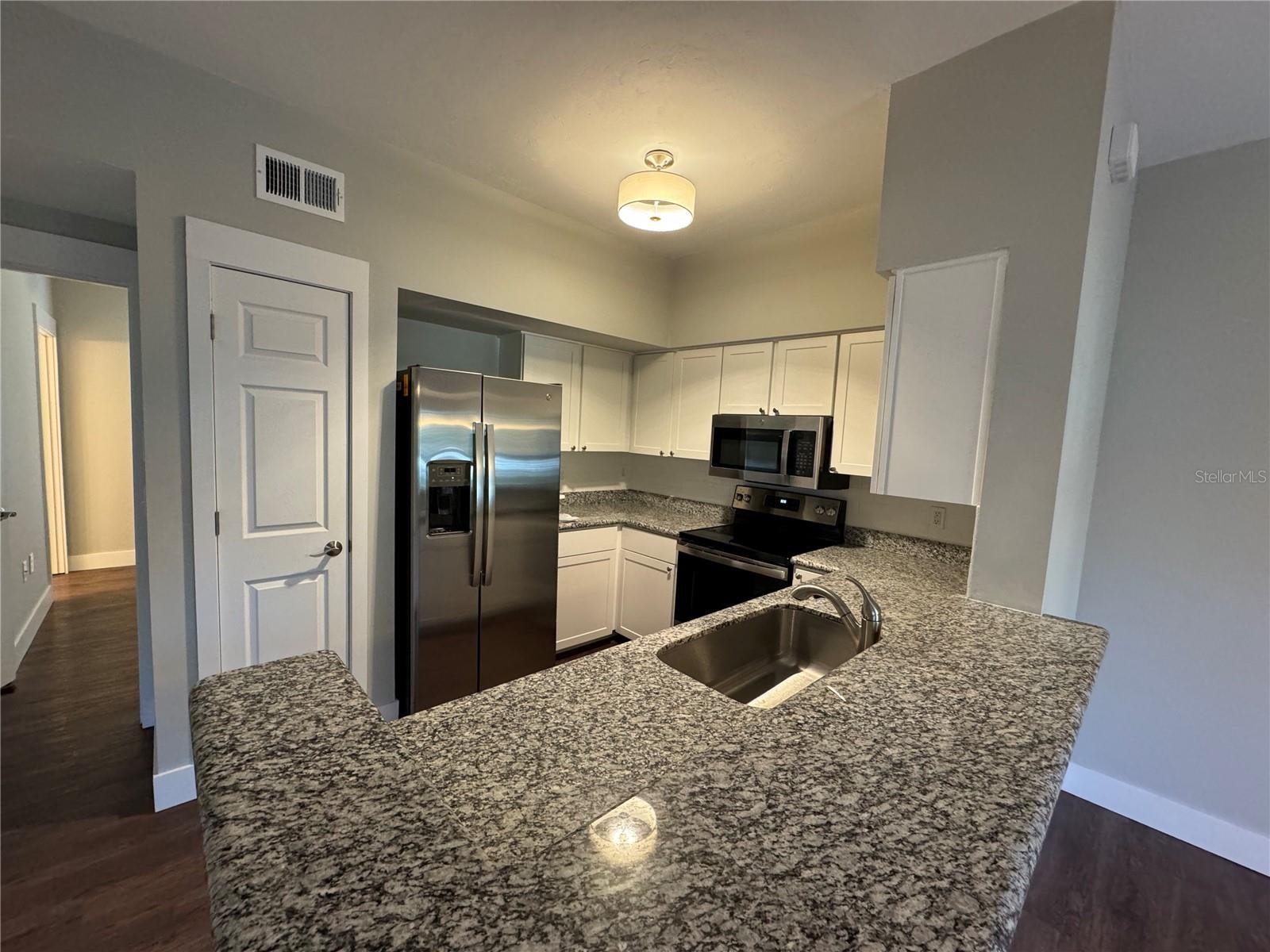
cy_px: 476
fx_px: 514
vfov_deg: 85.7
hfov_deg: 102.1
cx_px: 635
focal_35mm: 14
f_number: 2.2
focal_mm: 2.22
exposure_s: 1/60
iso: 400
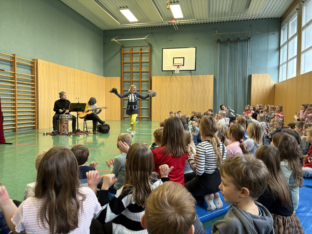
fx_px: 234
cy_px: 117
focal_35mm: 26
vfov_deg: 53.1
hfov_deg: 67.3
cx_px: 156
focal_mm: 5.96
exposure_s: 1/50
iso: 160
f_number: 1.6
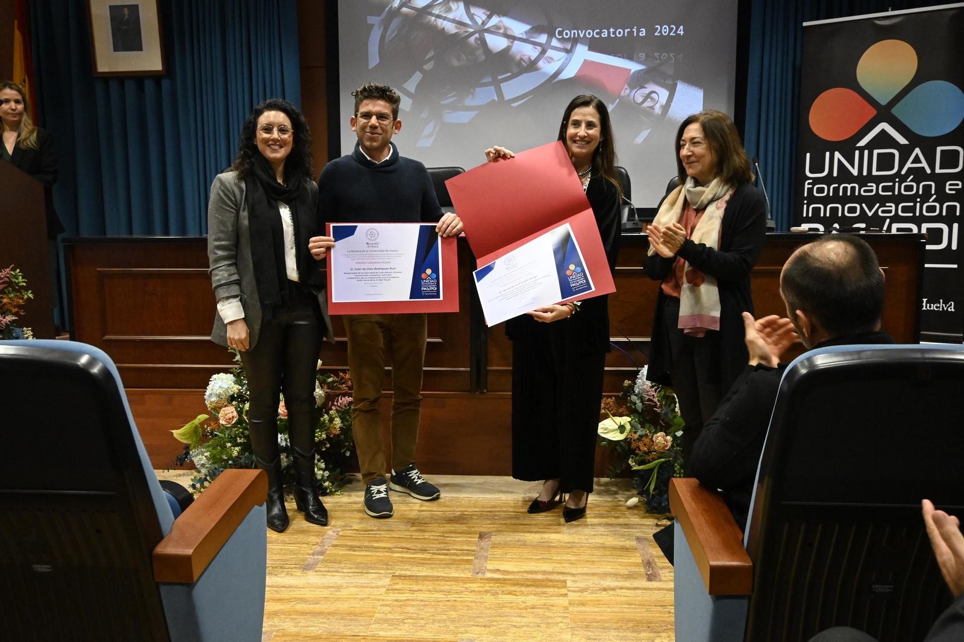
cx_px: 482
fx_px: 803
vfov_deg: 43.6
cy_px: 321
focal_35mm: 30
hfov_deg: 61.9
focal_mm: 20
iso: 5000
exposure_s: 1/125
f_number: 5
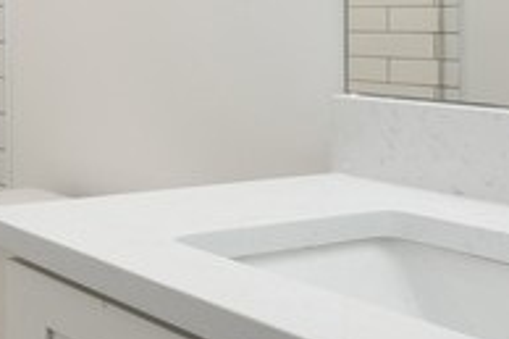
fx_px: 918
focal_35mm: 65
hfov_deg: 27.8
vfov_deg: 20.6
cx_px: -76
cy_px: 50
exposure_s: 1/4
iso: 100
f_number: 10
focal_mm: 14
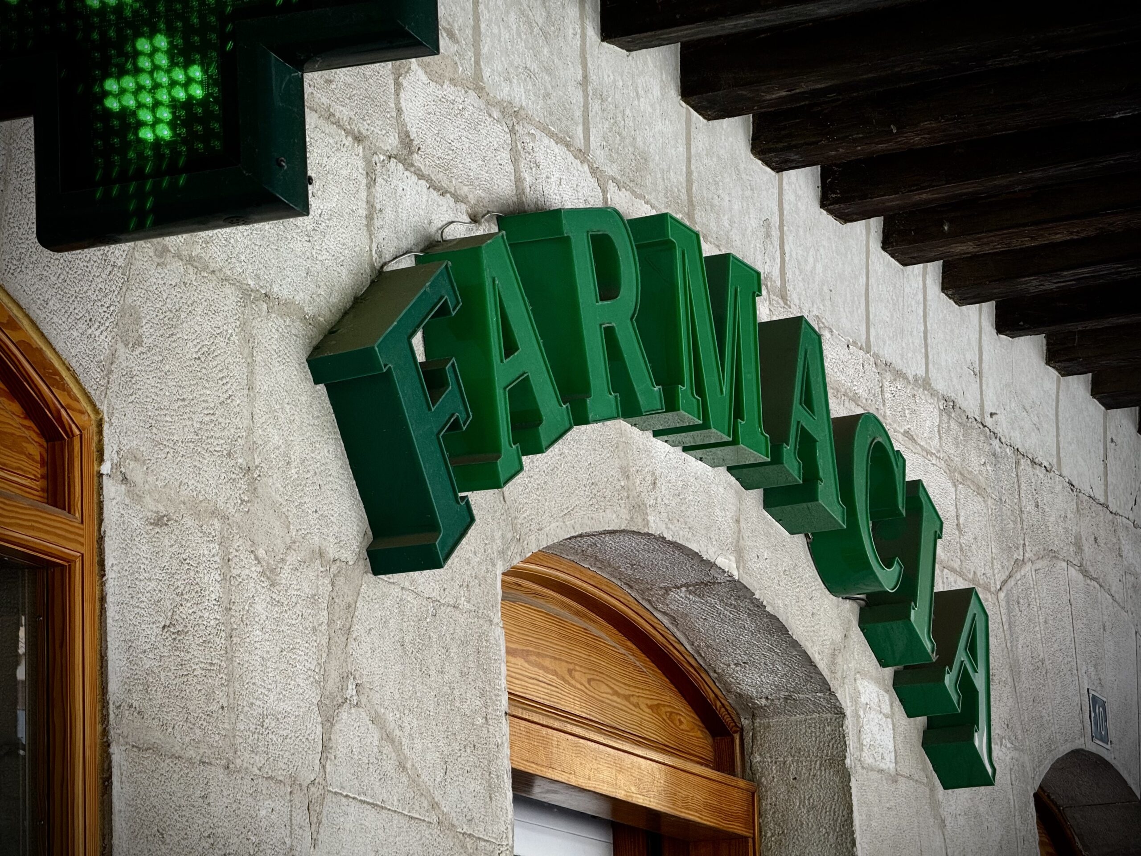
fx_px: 3955
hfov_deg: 16.4
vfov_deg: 12.3
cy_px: 428
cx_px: 570
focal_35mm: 120
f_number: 2.8
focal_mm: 15.66
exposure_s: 1/99
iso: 50
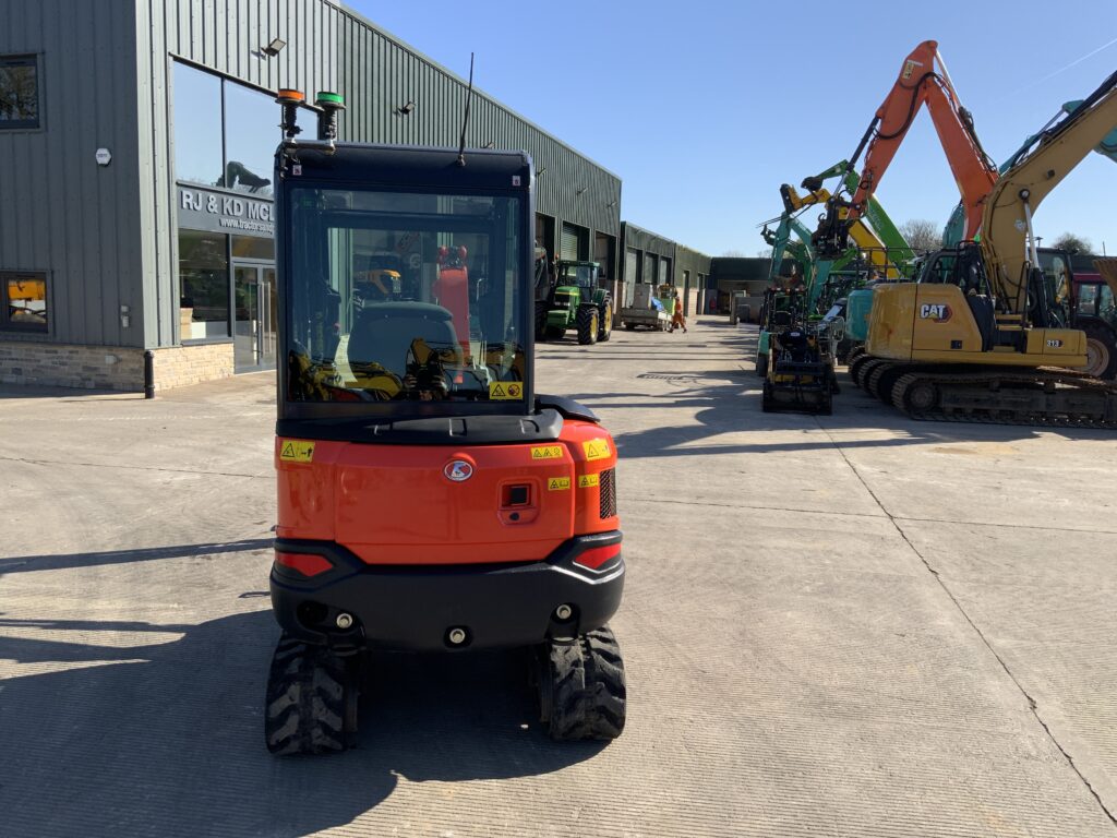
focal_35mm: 29
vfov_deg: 48.2
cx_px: 558
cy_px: 419
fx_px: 936
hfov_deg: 61.7
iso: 16
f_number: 1.8
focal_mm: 3
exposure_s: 1/1412
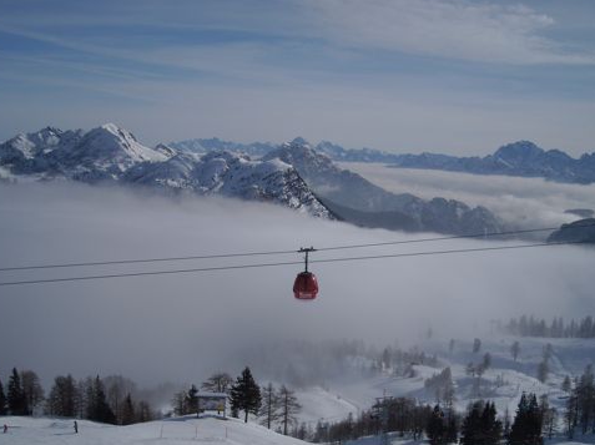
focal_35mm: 47
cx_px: 303
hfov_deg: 40.5
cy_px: 278
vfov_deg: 30.7
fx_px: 807
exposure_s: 1/1353
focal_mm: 5.7
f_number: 5.6
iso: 64
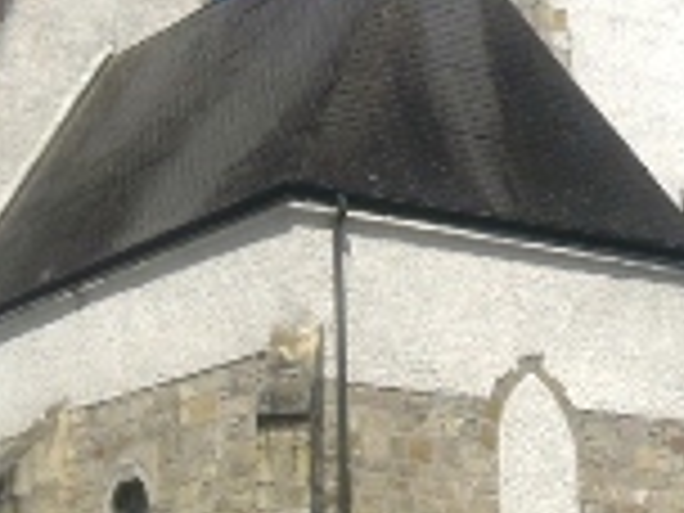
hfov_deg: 17.6
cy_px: -22
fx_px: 2213
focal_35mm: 112
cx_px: 410
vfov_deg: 13.0
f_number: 4.4
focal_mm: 6.3
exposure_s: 1/1000
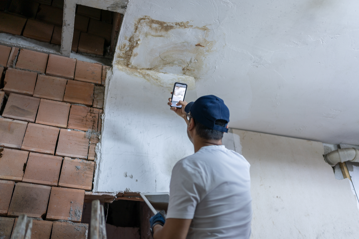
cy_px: 120
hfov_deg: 54.4
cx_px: 180
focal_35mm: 35
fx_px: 349
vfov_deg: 37.9
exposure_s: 1/20
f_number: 1.8
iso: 125
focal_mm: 35
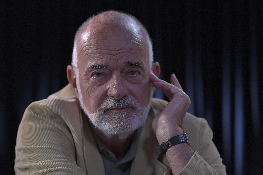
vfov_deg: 10.2
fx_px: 986
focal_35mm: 135
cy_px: 88
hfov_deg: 15.2
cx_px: 132
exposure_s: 1/160
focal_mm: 135
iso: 1250
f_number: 3.5
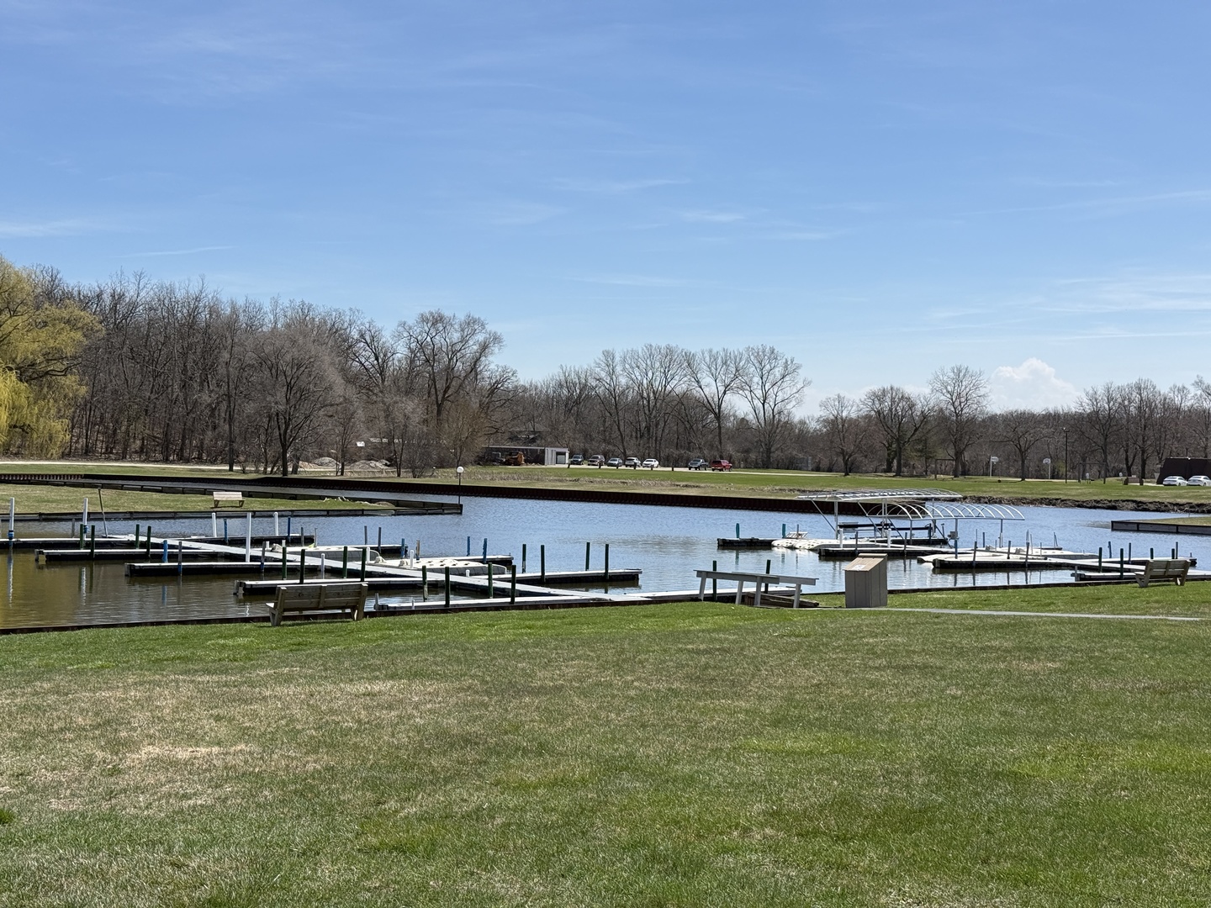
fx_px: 1679
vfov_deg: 30.3
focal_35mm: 48
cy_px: 454
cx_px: 606
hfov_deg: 39.7
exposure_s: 1/5587
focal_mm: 6.76
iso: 80
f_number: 1.78
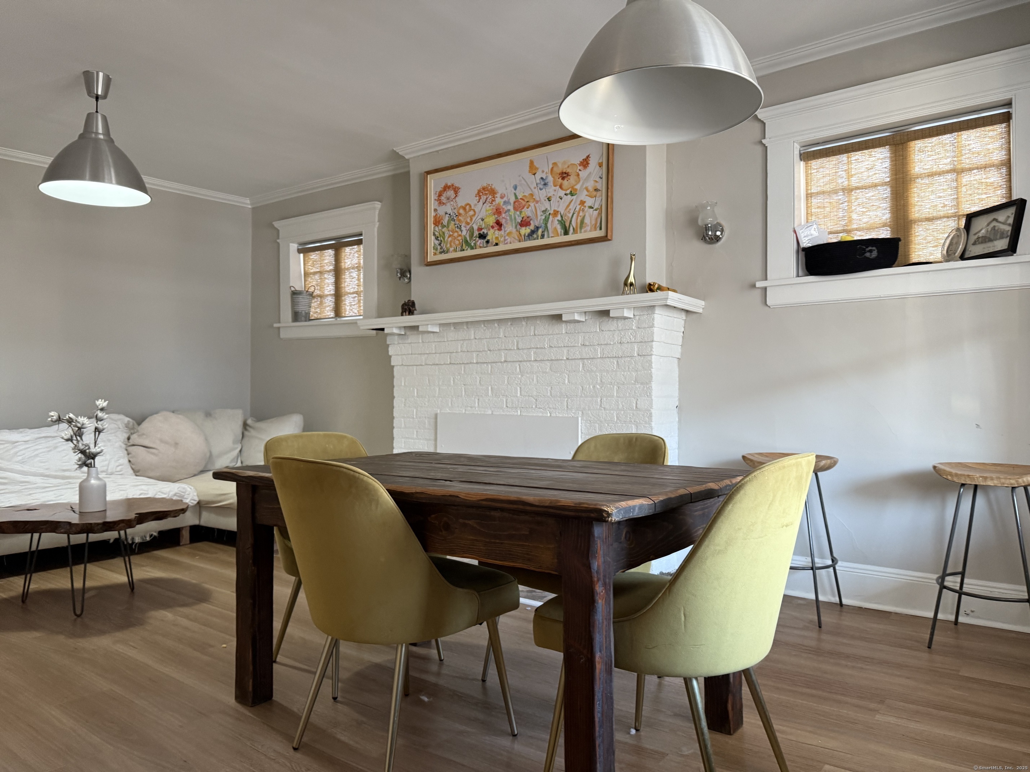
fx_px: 714
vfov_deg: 56.8
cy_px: 386
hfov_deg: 71.6
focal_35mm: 24
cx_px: 515
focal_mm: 6.76
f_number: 1.78
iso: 250
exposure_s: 1/60
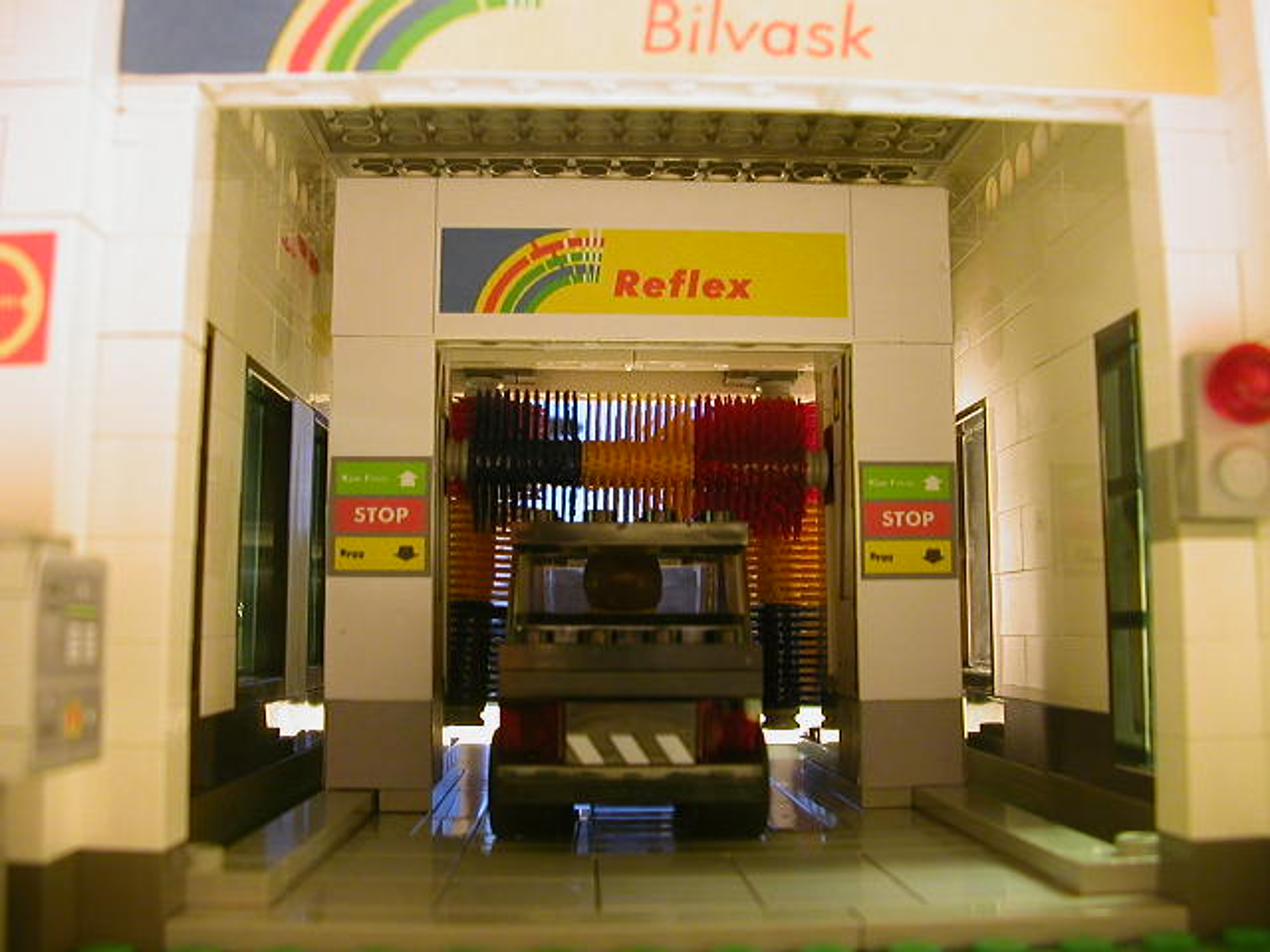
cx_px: 635
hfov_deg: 50.1
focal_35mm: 37
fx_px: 1357
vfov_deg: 38.7
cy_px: 476
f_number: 2.7
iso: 100
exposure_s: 1/4.4
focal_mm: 5.6
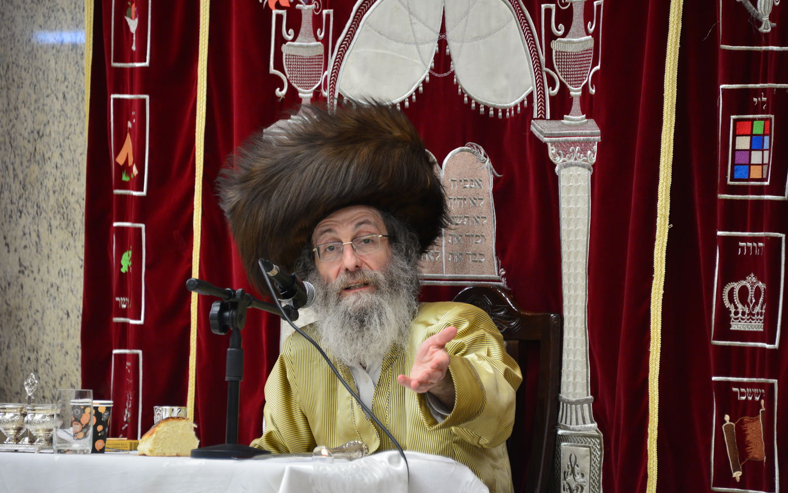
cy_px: 260
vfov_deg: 4.3
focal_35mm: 307
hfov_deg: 6.8
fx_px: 6593
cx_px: 395
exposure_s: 1/100
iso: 1250
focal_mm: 300
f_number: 5.6
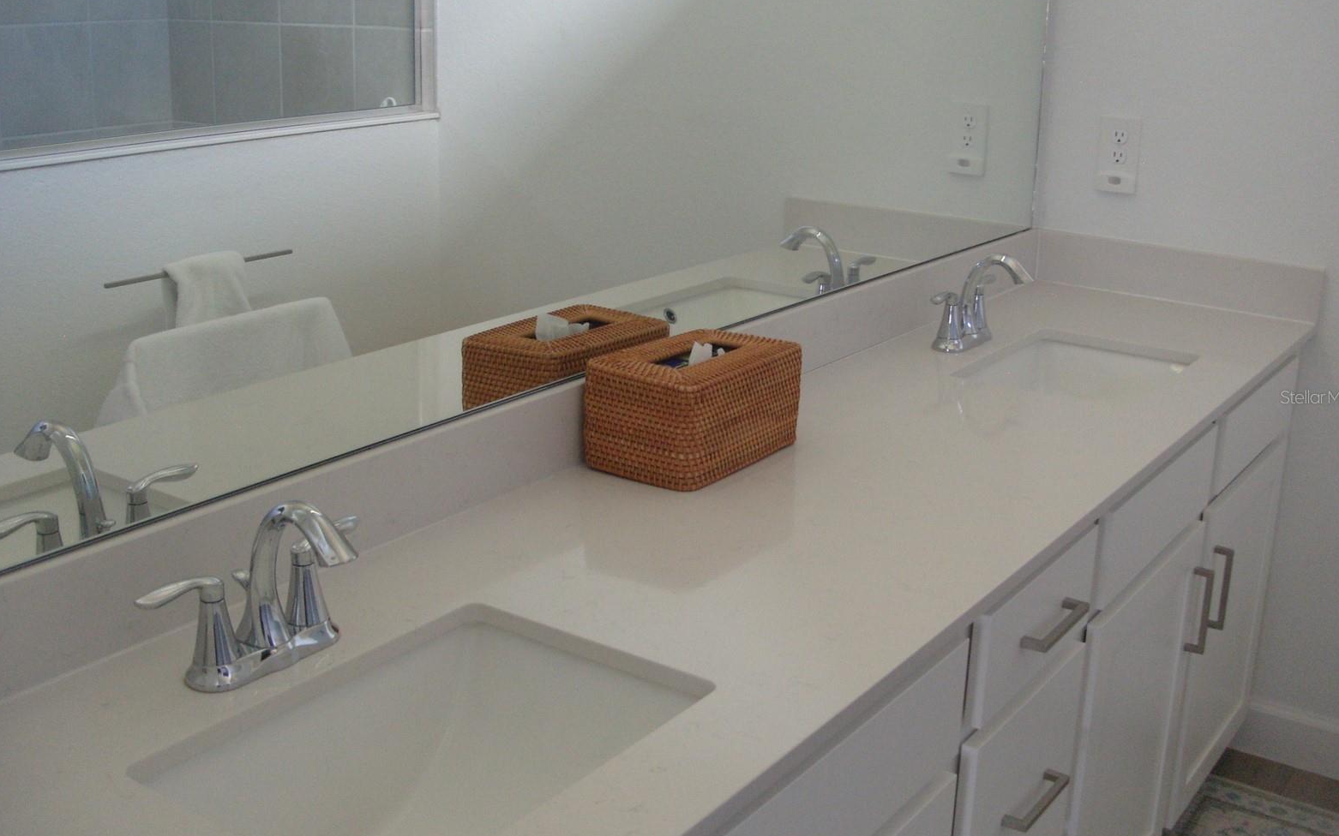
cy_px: 397
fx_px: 1387
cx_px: 676
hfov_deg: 51.5
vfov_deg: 33.6
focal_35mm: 38
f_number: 2.8
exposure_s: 1/45
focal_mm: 7.8
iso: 200
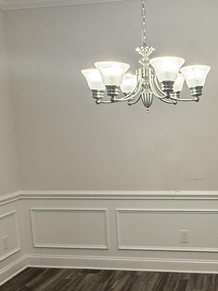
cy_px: 191
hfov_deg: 32.5
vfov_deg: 43.3
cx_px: 179
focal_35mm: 43
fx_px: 361
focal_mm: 2.22
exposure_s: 1/120
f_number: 2.2
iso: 320
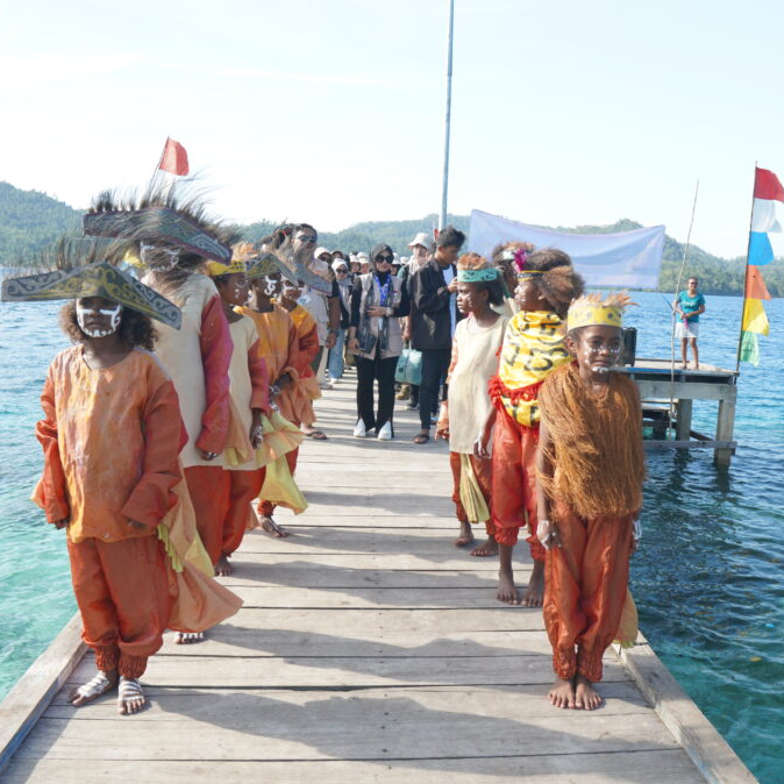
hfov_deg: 52.5
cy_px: 391
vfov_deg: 52.5
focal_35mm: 31
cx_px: 383
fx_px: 794
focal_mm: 16
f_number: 4.5
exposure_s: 1/250
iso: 320
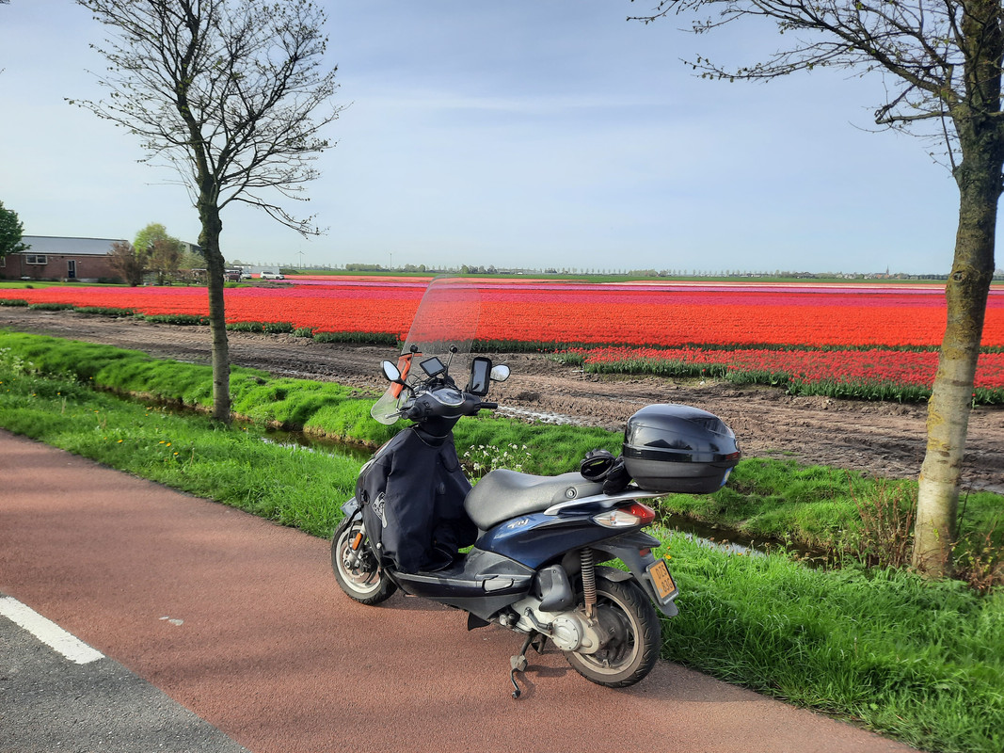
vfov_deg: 54.9
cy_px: 376
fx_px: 725
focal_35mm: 25
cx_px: 502
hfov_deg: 69.4
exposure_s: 1/887
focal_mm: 4.6
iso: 32
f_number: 2
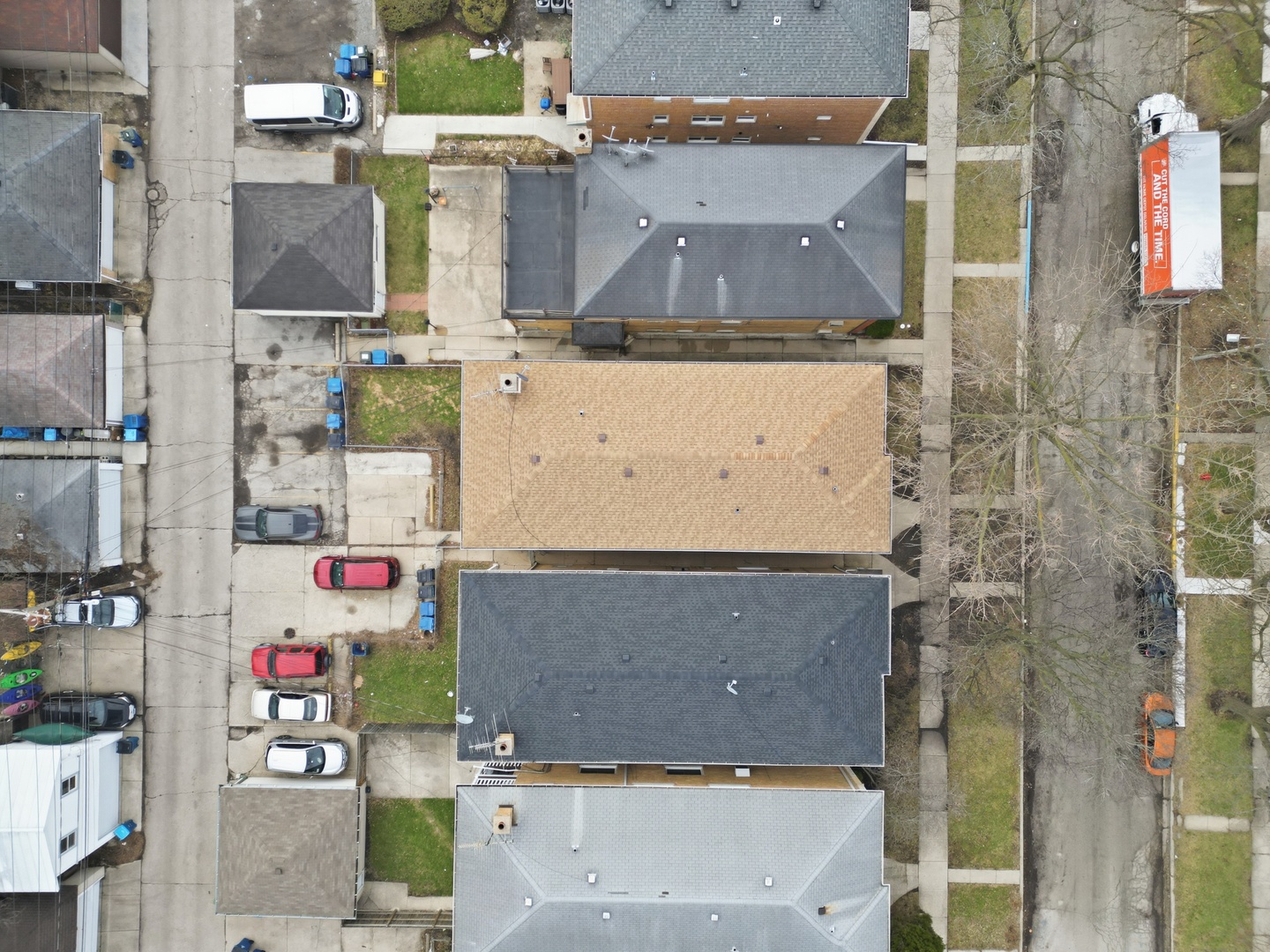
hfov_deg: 71.6
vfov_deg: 56.8
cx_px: 635
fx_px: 881
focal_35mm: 24
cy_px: 476
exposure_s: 1/800
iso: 100
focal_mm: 6.7
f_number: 1.7
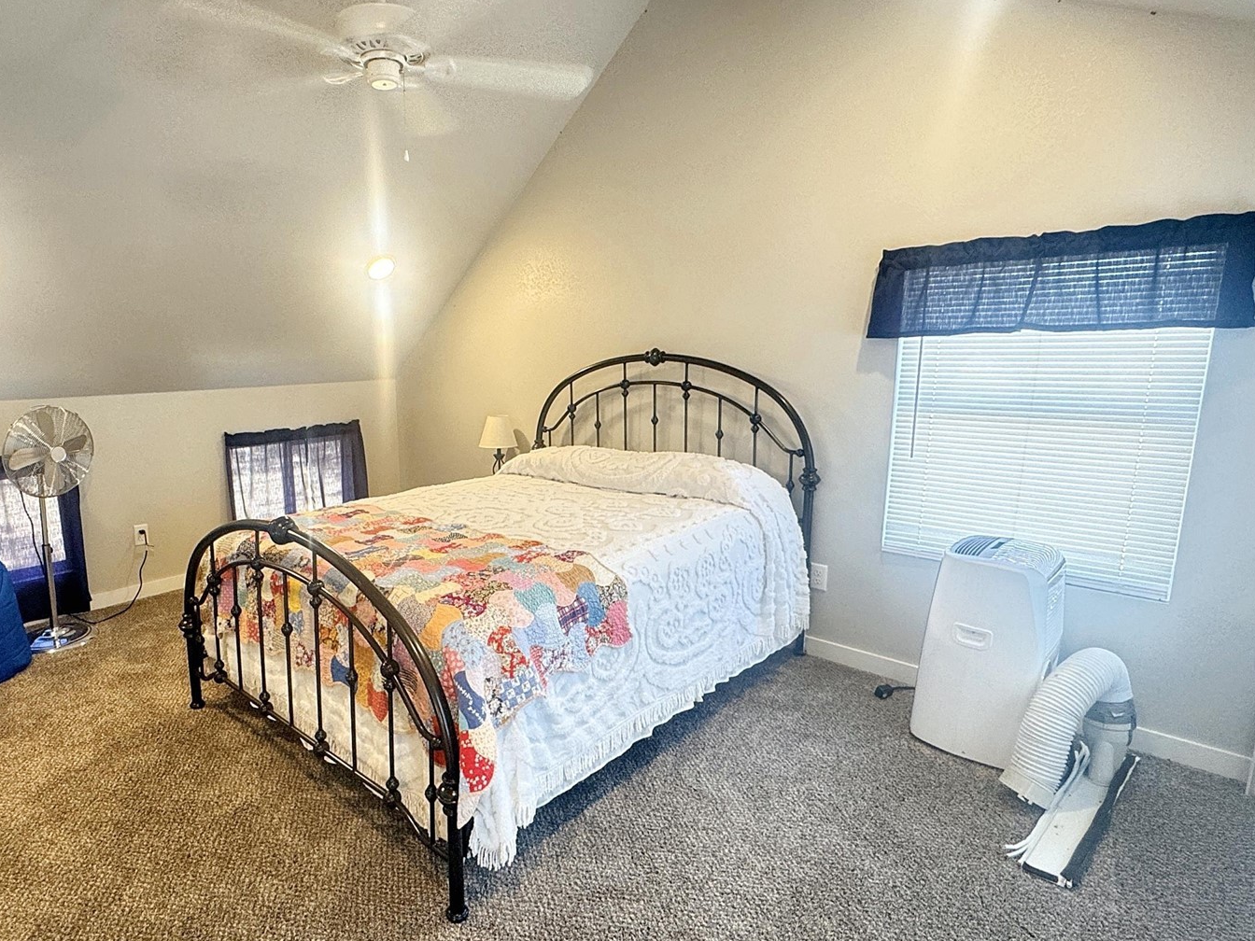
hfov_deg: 80.6
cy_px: 484
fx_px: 725
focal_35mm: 20
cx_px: 490
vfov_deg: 66.0
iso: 160
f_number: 2.2
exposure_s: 1/60
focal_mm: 2.2
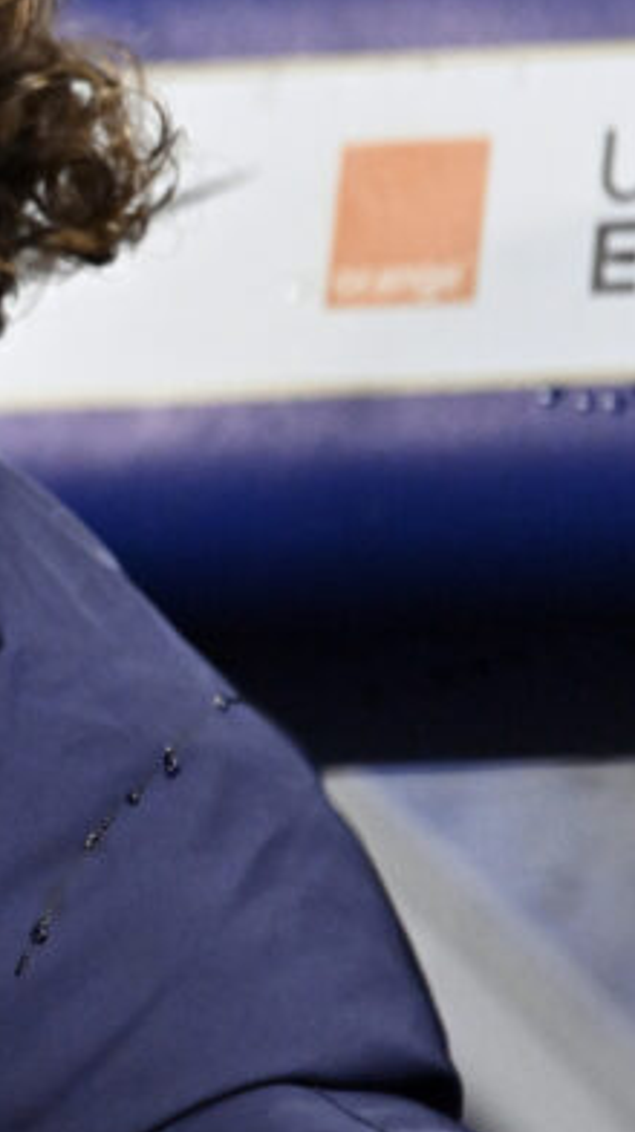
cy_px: 440
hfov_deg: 1.1
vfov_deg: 2.0
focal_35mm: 1095
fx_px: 32834
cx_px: -748
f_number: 4.5
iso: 4000
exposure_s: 1/2000
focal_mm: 400
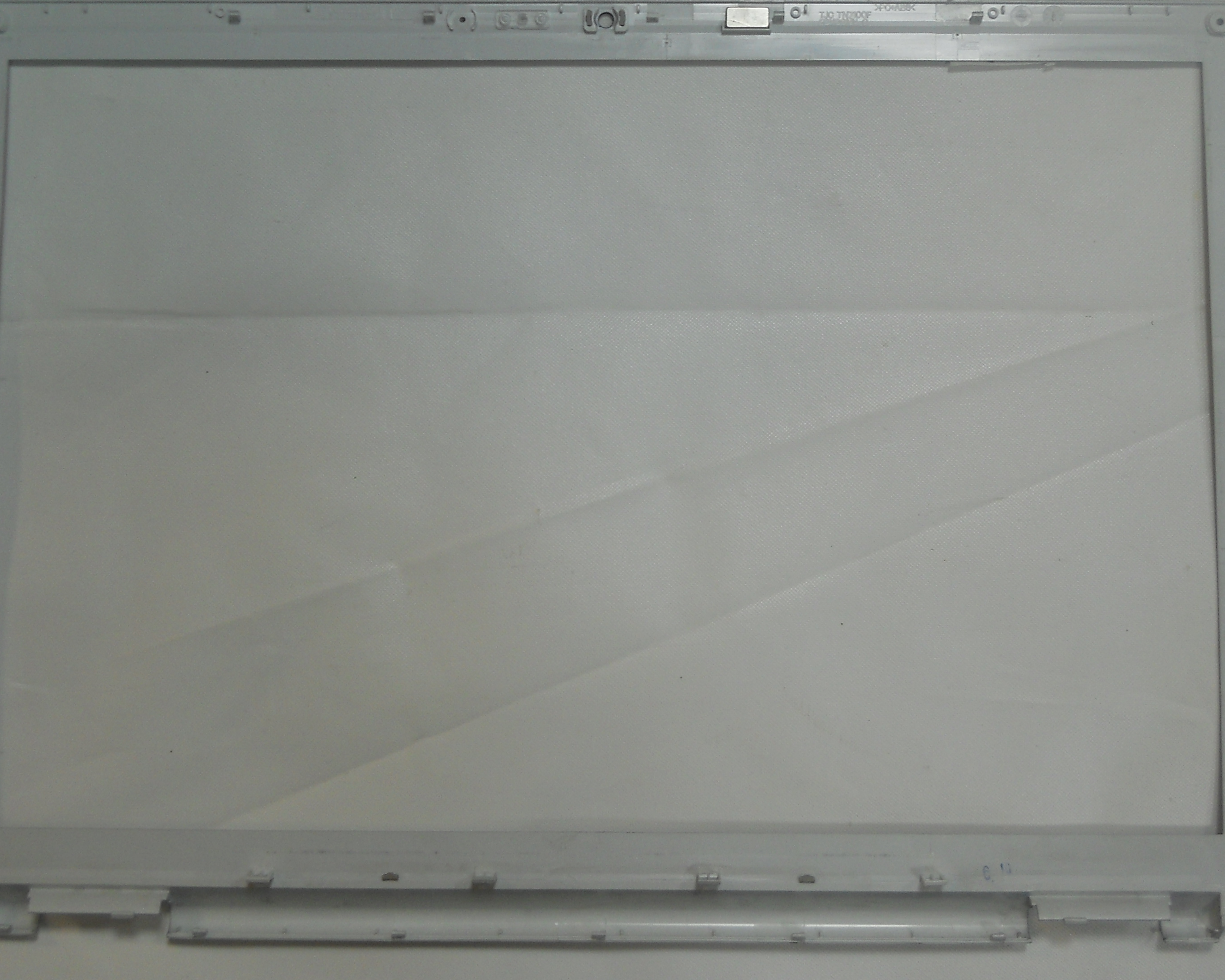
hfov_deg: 33.6
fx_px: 2030
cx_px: 605
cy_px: 456
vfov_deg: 27.1
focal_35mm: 56
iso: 125
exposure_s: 1/30
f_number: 3.3
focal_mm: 7.88
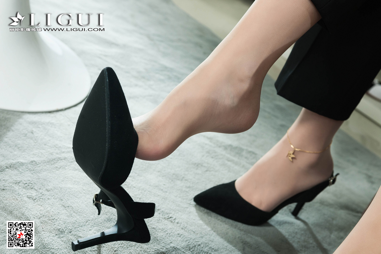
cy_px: 127
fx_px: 550
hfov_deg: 38.2
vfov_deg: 26.0
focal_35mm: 52
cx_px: 190
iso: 320
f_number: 9
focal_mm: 52
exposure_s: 1/125
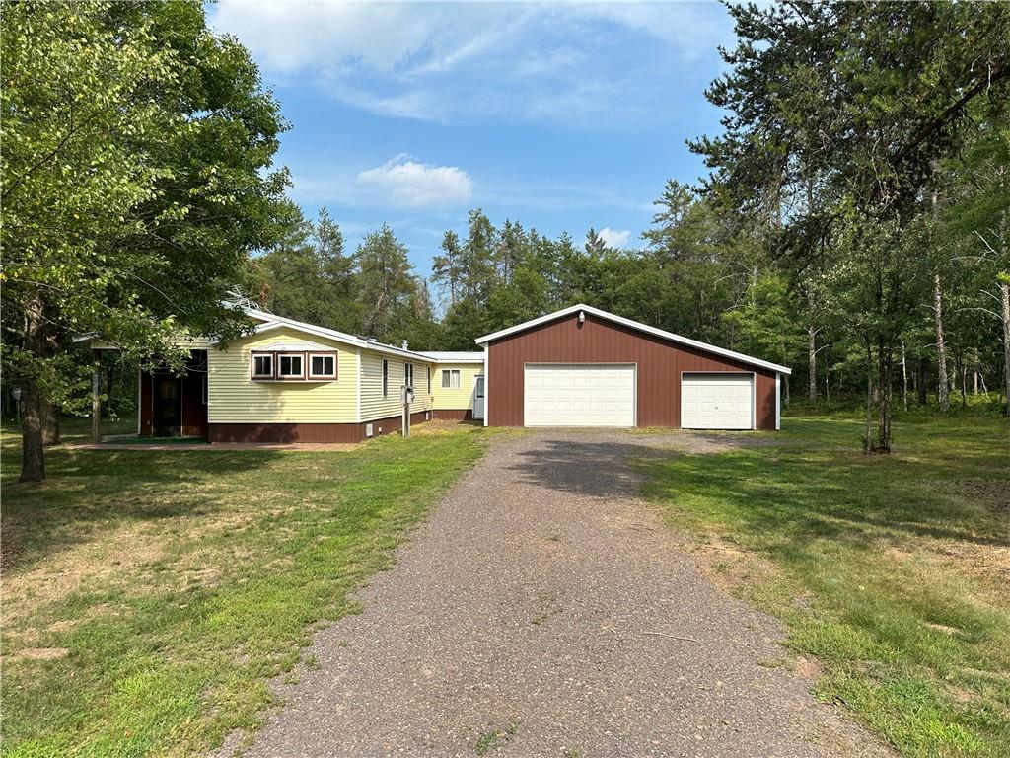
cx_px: 505
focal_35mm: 24
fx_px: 700
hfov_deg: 71.6
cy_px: 379
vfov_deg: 56.8
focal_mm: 6.86
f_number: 1.78
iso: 80
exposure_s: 1/3861
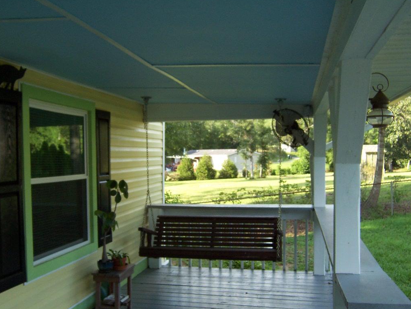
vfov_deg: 36.8
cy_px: 177
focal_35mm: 39
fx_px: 463
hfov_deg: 47.8
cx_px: 202
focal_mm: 5.5
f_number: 3.4
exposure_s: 1/125
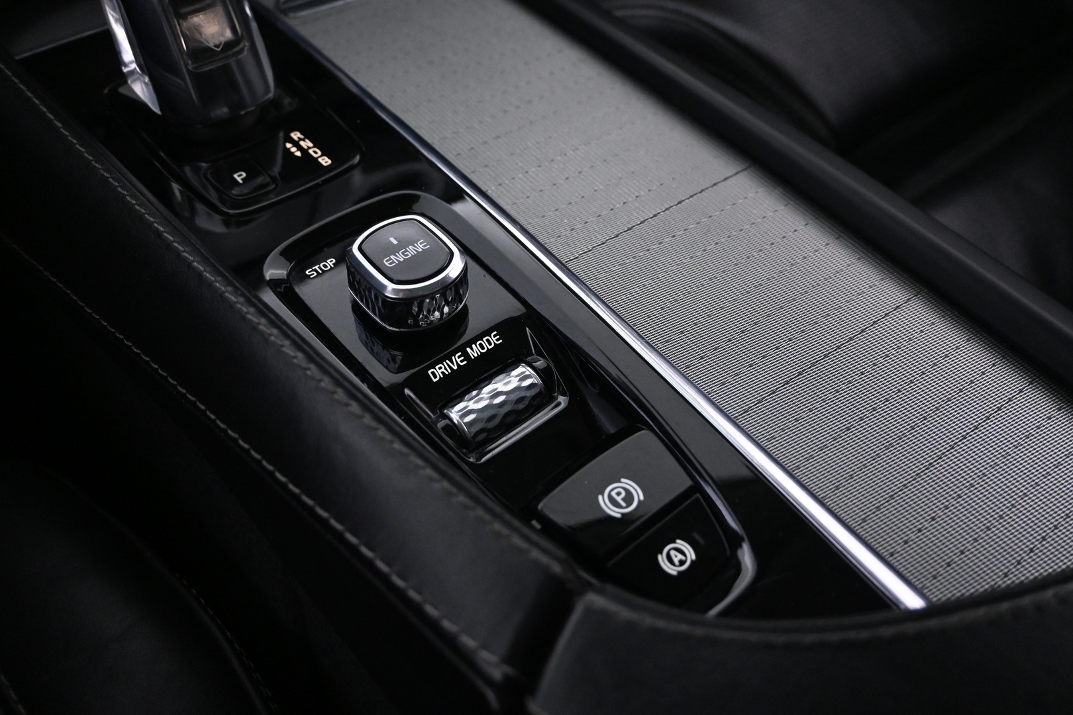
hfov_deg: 59.5
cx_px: 536
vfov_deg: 41.7
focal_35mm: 32
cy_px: 358
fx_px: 939
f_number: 4
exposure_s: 1/60
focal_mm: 21
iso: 3200
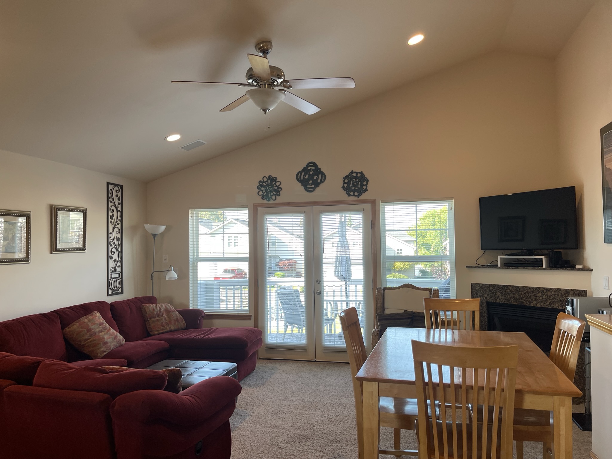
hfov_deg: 67.3
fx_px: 460
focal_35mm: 26
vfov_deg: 53.1
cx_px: 306
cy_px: 230
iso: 80
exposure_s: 1/120
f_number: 1.6
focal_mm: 5.1
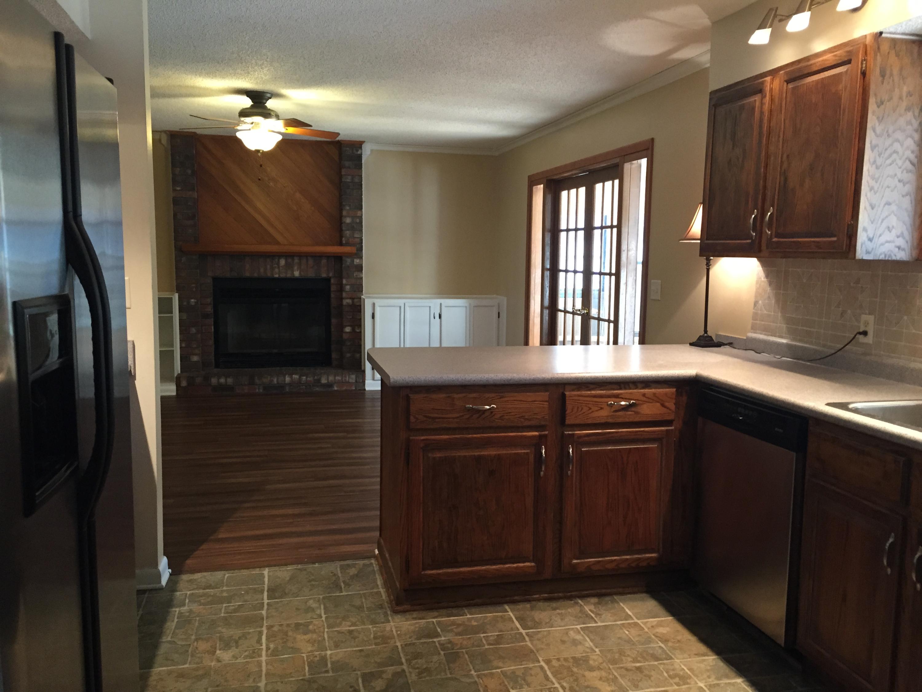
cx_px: 461
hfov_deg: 61.7
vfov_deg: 48.2
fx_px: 772
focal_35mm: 29
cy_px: 346
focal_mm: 4.15
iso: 160
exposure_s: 1/30
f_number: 2.2
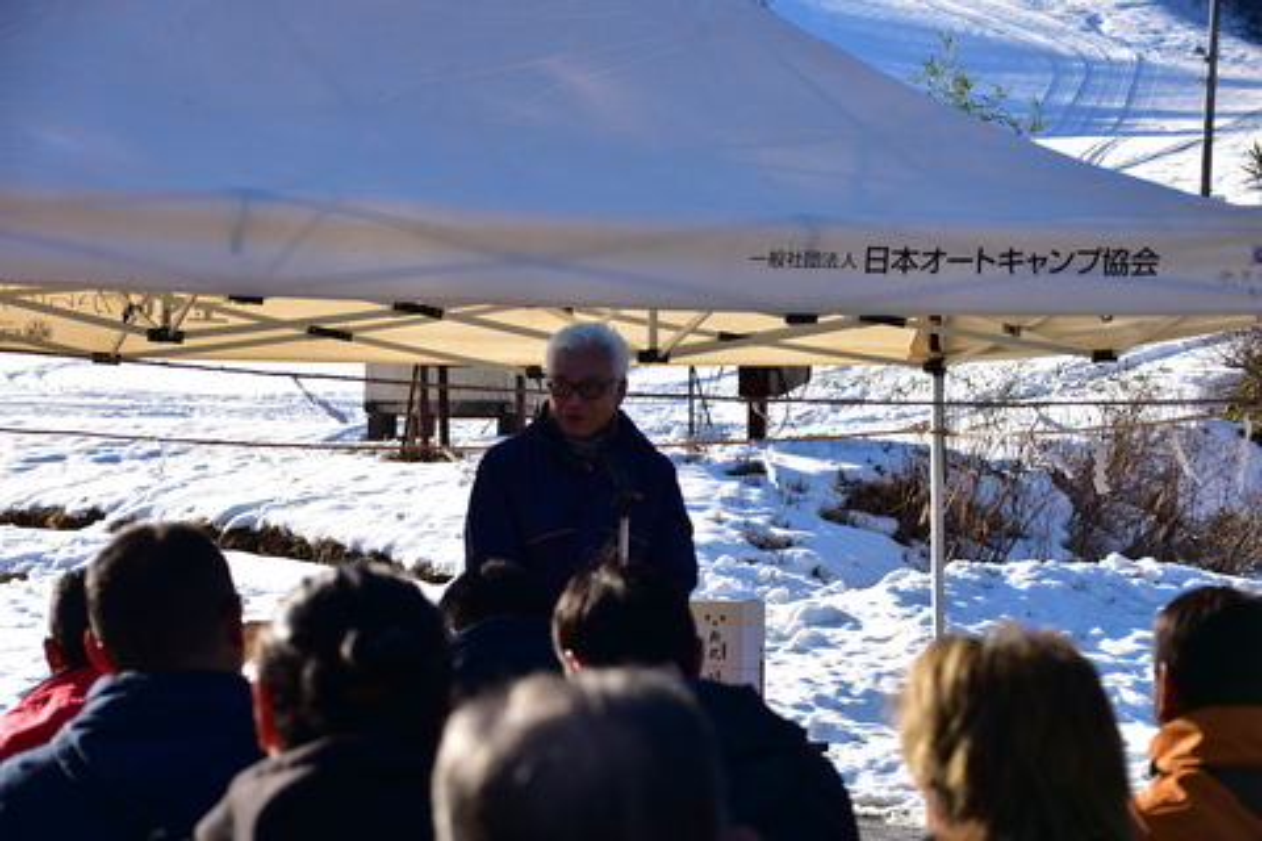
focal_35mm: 93
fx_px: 3260
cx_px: 631
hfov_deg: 21.9
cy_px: 420
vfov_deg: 14.7
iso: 100
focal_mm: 62
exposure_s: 1/500
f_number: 5.6
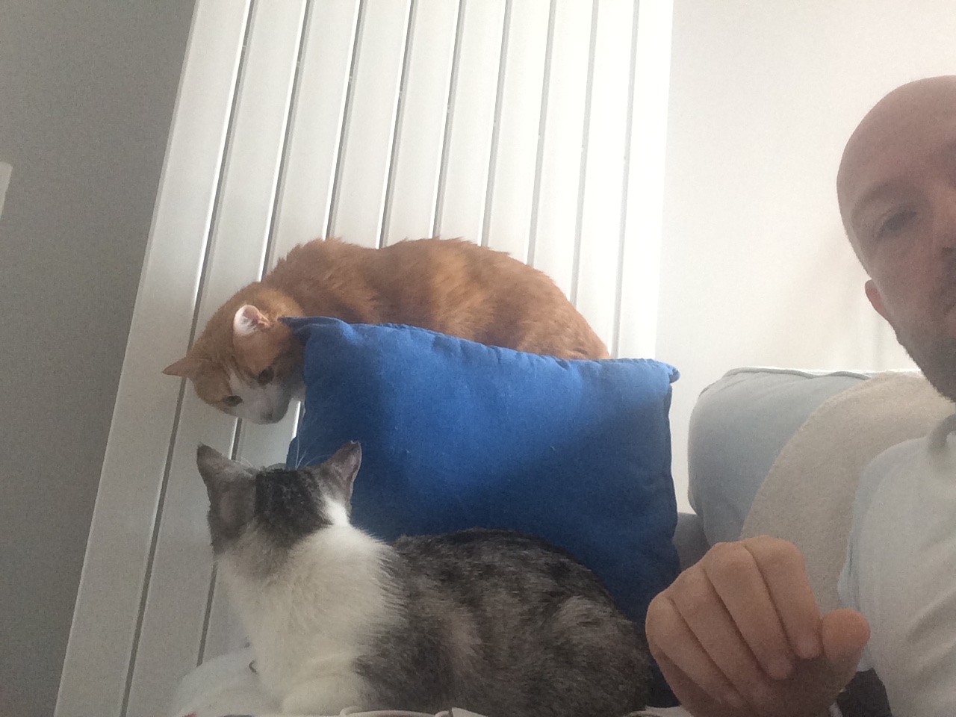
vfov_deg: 45.4
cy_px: 358
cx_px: 478
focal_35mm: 31
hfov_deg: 58.4
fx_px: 856
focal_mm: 2.15
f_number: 2.4
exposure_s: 1/33
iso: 200
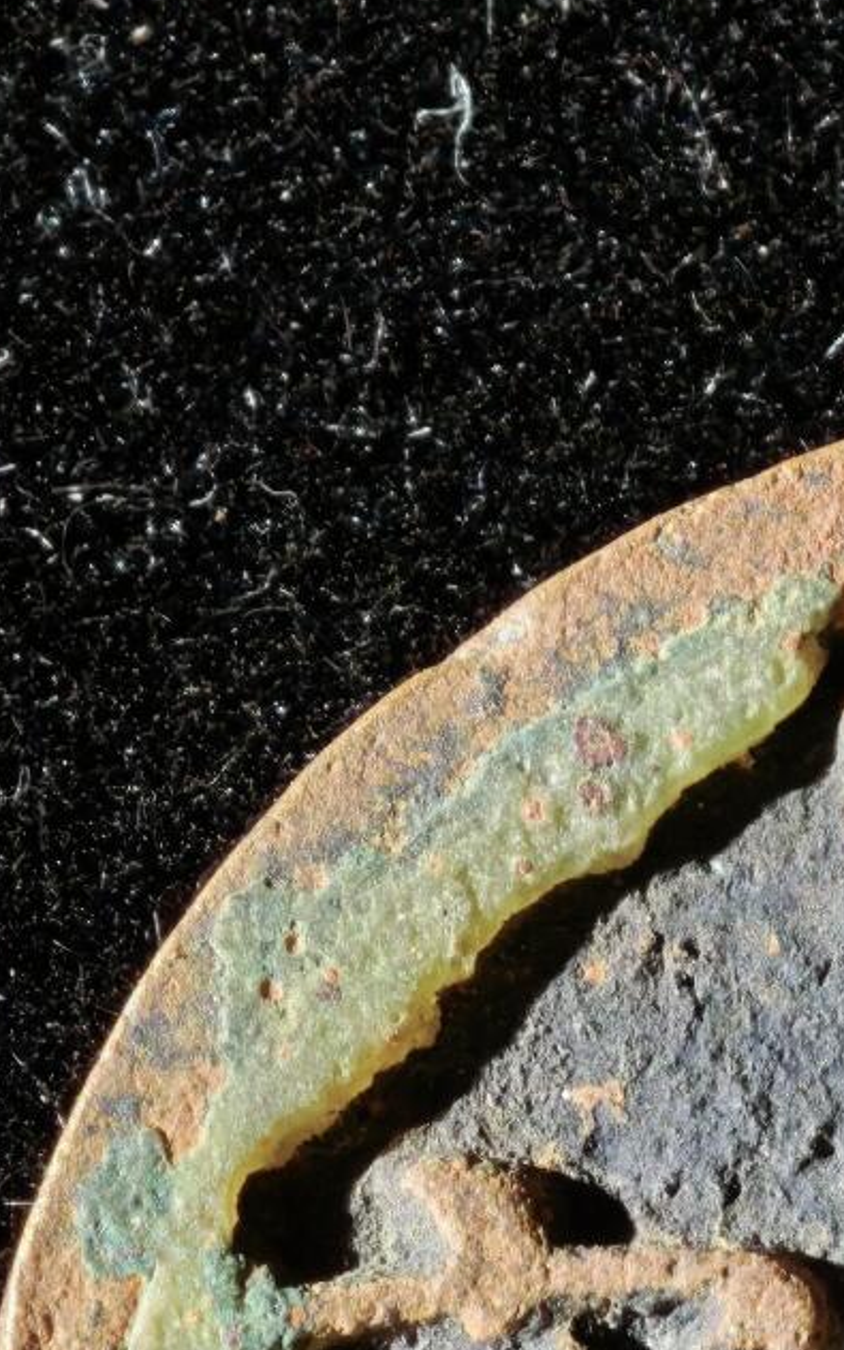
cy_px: 1615
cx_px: 1143
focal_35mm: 323
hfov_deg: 4.1
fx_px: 11887
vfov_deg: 6.5
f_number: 2
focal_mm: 9
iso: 400
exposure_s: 1/100
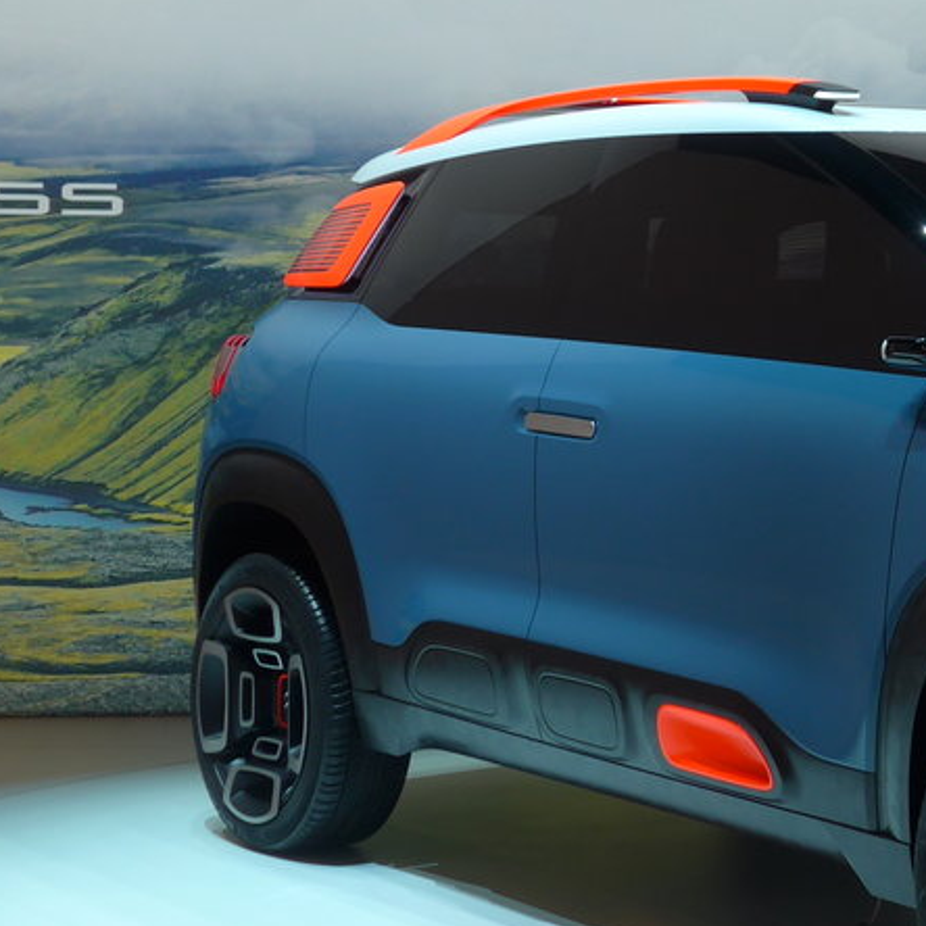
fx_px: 2603
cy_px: 375
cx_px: 1005
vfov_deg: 20.2
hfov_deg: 19.4
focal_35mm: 86
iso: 80
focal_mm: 7.5
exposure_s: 1/200
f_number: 2.8
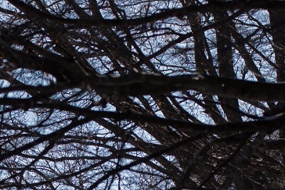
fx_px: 1742
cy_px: 271
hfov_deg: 9.3
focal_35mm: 220
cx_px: 4
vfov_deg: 6.2
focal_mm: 50
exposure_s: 1/640
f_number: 4
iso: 100
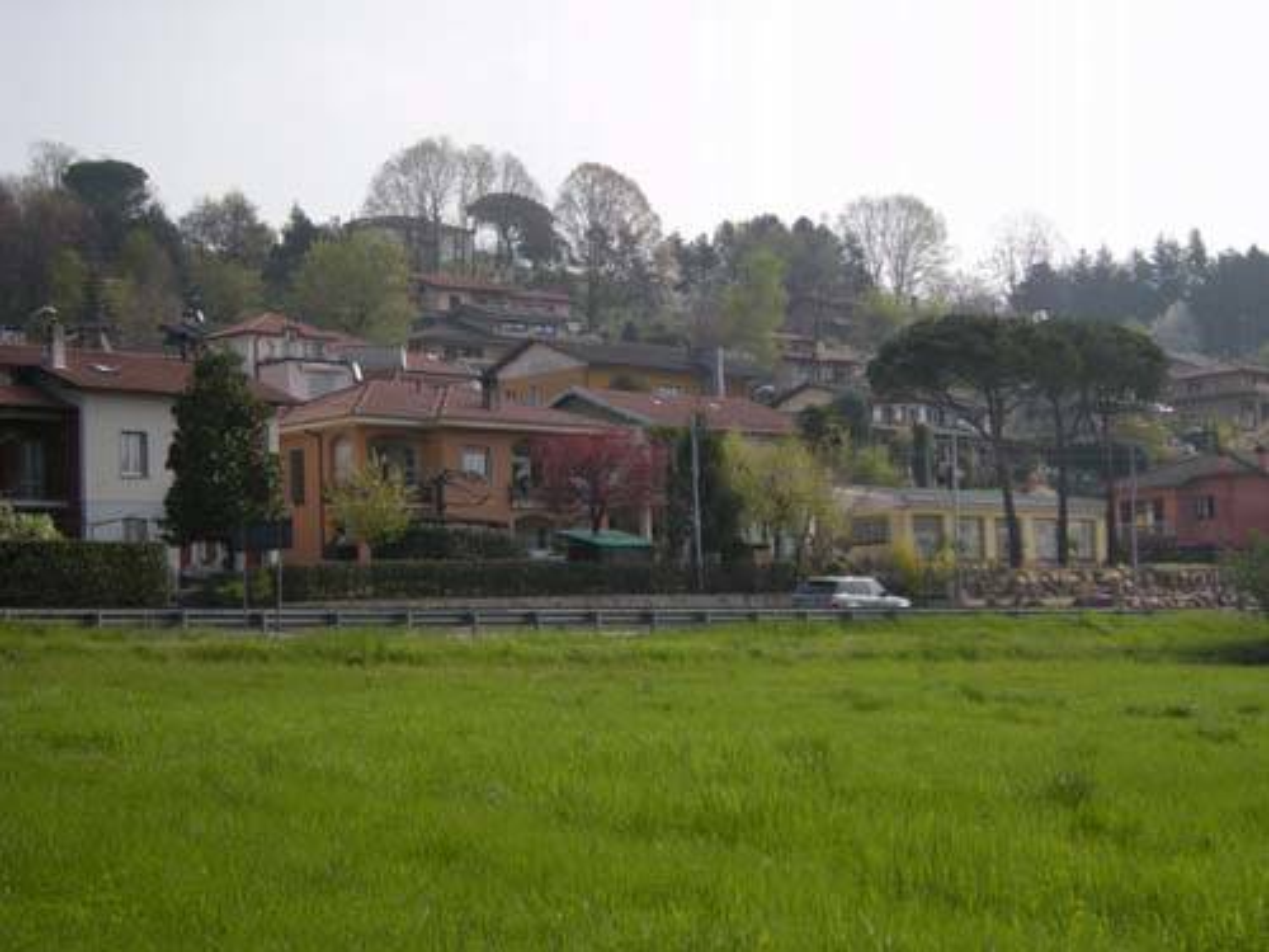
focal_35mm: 61
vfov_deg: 24.0
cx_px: 634
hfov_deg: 31.7
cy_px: 476
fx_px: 2236
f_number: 4.1
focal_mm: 10.1
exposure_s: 1/620
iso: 64
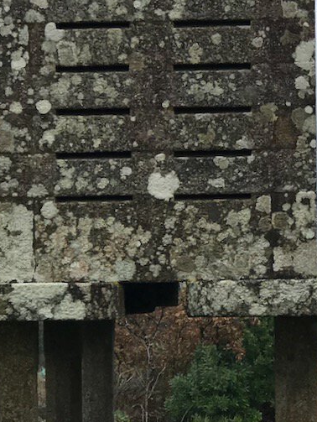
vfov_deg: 13.6
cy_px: 238
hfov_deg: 10.2
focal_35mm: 145
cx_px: 219
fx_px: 1768
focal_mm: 6.6
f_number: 2.8
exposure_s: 1/271
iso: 20
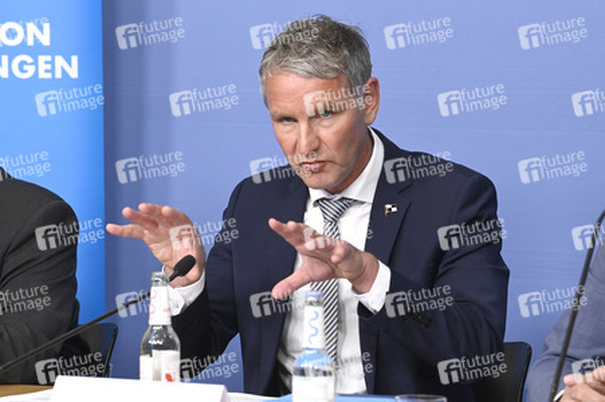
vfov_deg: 7.4
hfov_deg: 11.1
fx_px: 3107
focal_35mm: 185
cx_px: 302
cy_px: 201
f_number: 7.1
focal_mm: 185
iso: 3200
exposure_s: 1/400
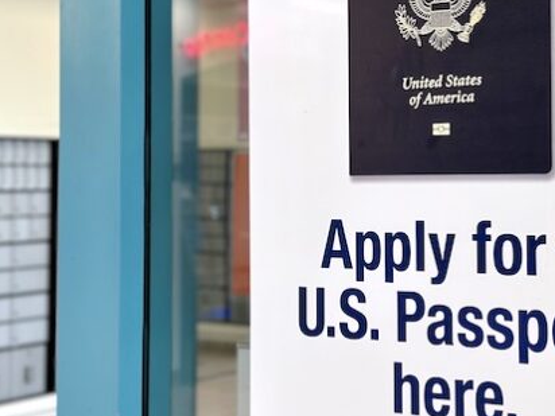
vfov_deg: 18.1
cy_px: 131
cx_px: 356
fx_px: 1299
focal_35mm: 81
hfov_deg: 24.0
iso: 100
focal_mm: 6.86
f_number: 1.78
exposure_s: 1/60
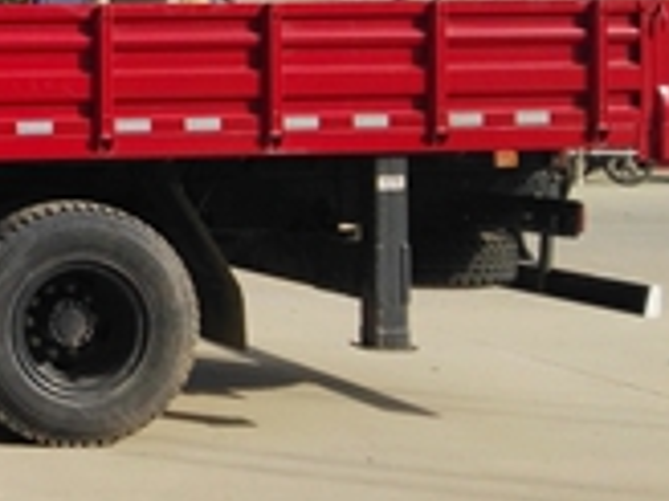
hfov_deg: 18.1
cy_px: 88
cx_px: -392
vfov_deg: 15.6
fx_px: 1817
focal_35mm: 94
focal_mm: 2.96
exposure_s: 1/1988
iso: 64
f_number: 2
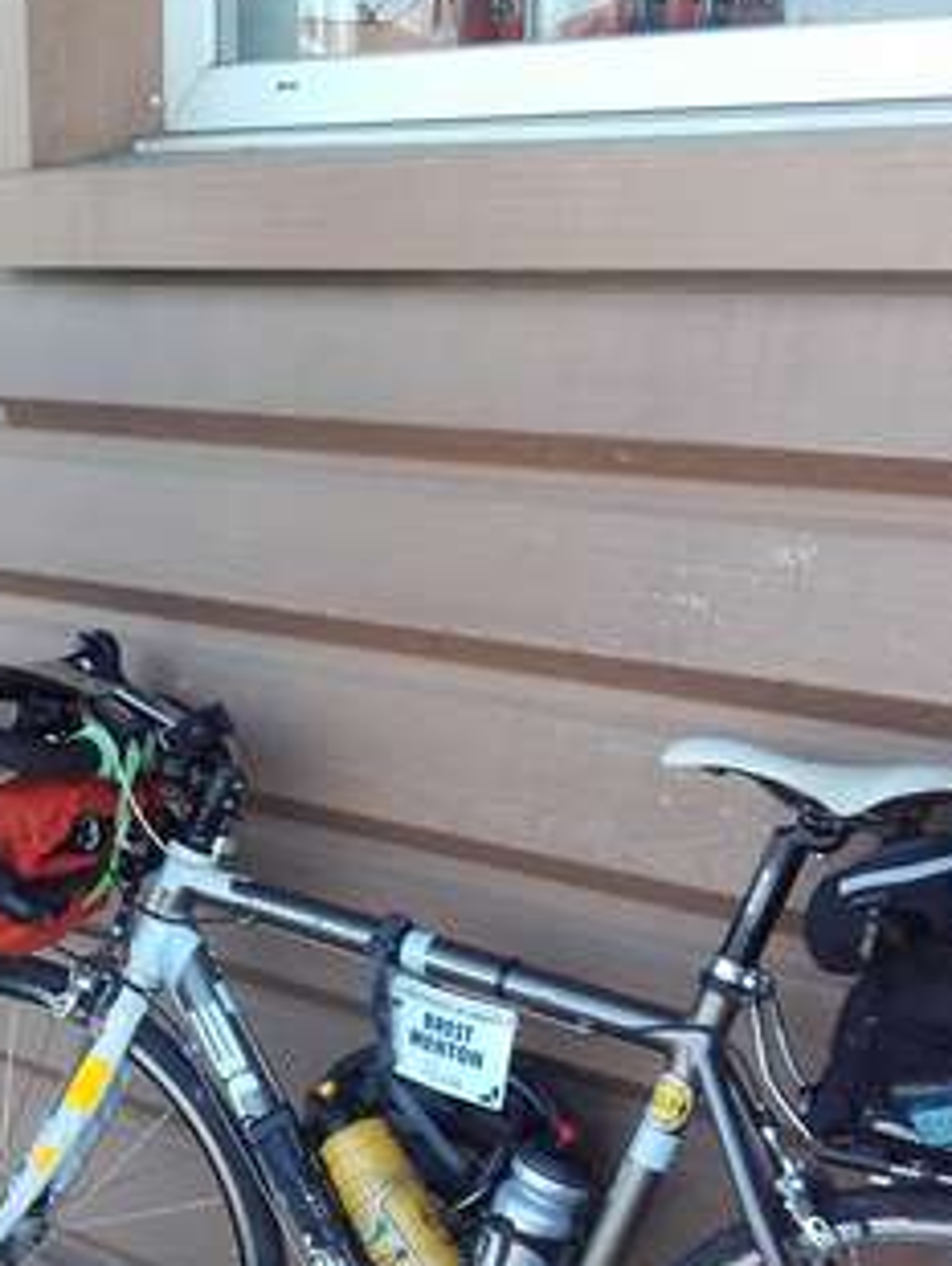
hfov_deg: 23.7
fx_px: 2197
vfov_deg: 32.1
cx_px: 69
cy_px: 739
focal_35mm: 60
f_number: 2.2
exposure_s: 1/116
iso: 50
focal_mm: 3.31
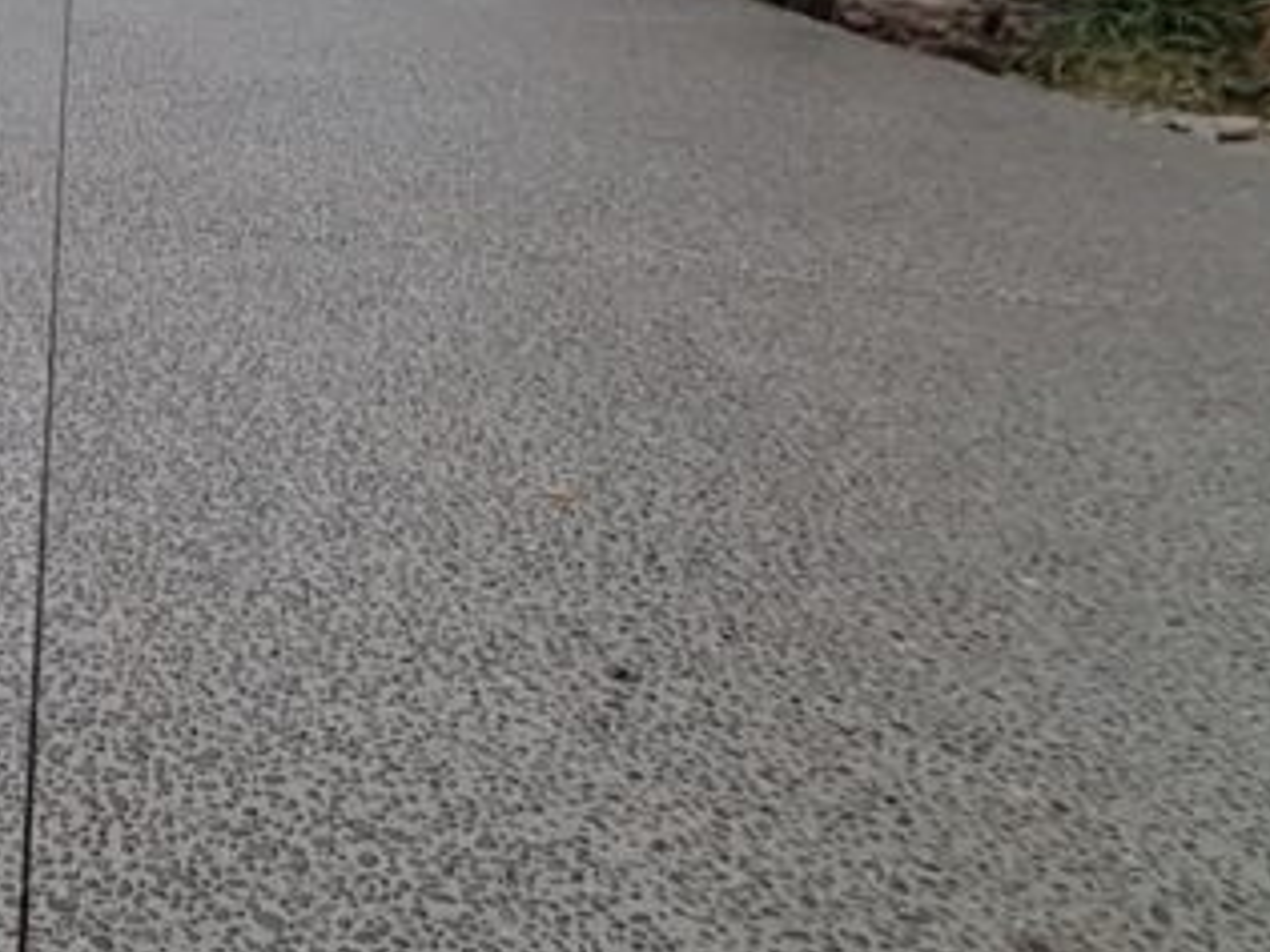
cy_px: -48
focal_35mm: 51
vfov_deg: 26.7
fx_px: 1871
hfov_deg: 33.2
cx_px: -92
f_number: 1.7
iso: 50
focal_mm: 2.1
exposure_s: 1/1156
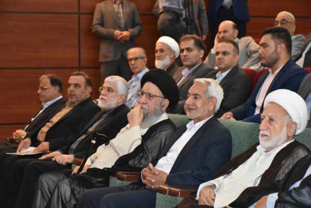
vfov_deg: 14.7
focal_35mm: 93
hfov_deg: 21.9
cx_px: 156
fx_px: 803
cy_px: 104
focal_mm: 62
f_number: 5
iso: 3200
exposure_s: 1/100
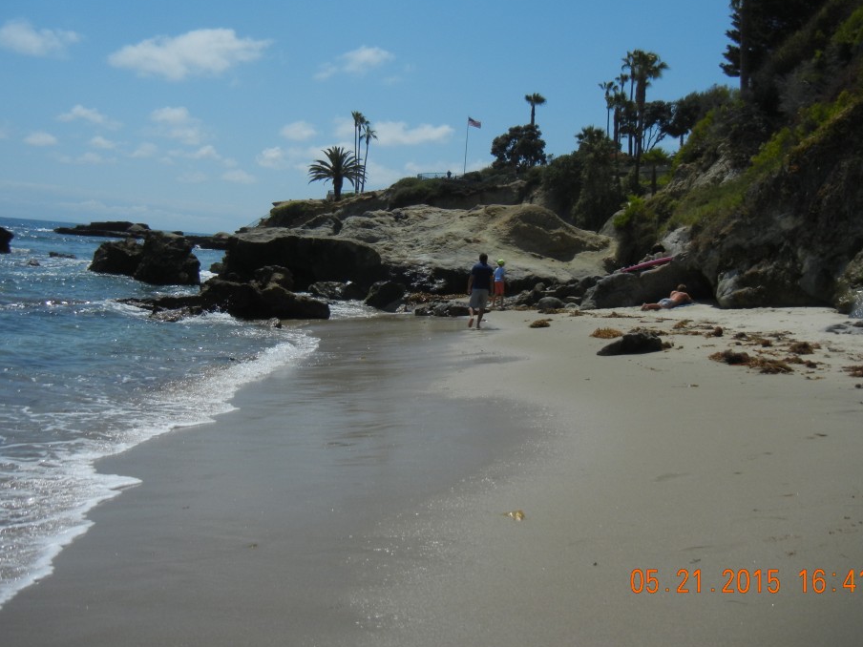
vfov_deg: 41.7
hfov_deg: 54.0
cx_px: 442
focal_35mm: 34
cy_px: 291
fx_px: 848
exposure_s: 1/1147
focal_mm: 5.4
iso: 160
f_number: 7
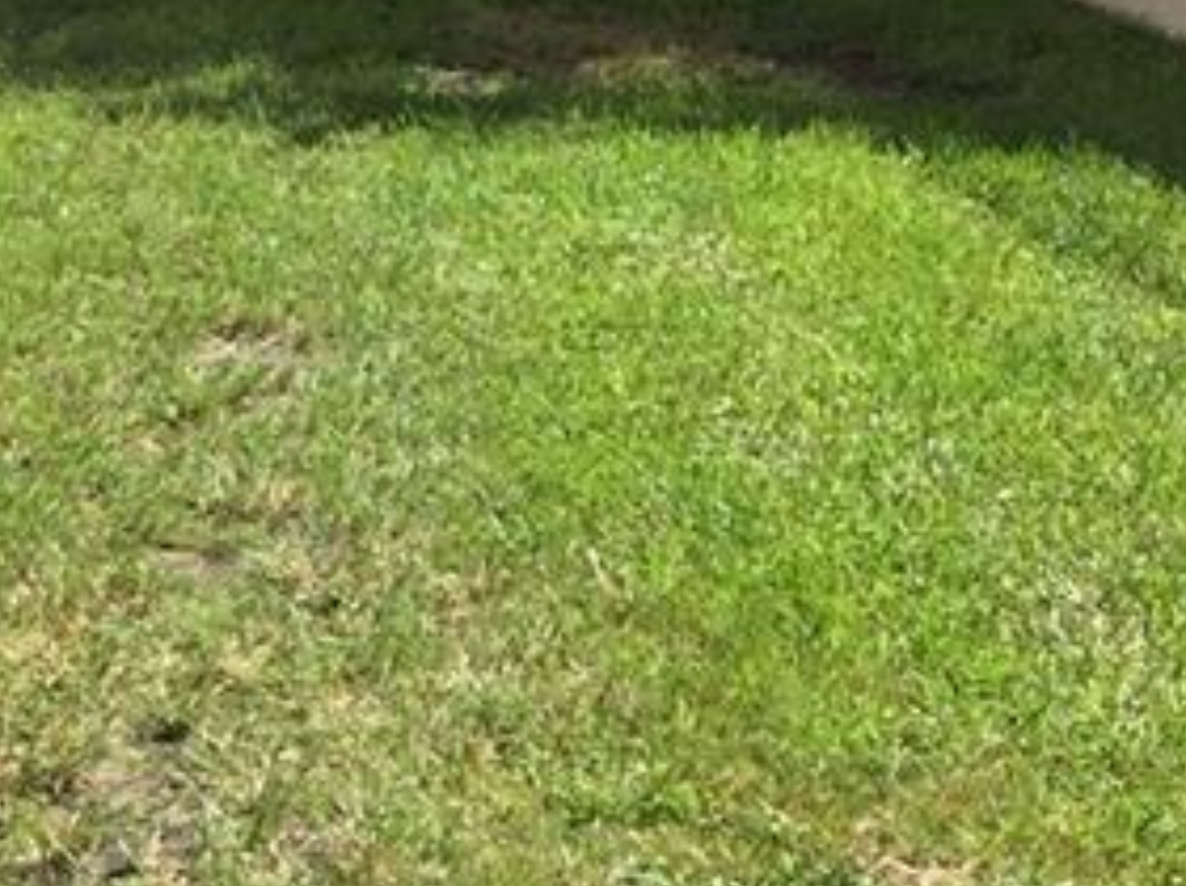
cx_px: 270
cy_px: 603
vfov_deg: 11.9
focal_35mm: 124
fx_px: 4243
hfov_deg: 15.8
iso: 32
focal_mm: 4.15
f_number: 2.2
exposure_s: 1/1799
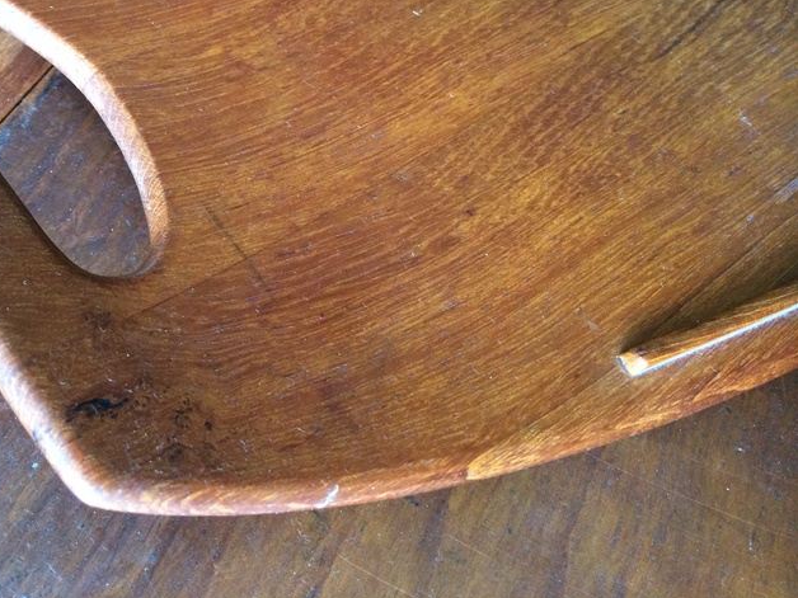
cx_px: 227
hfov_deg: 42.8
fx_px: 991
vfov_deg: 33.2
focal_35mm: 43
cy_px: 177
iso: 200
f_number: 2.2
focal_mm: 4.12
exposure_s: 1/30
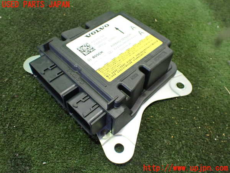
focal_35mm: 30
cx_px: 115
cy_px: 86
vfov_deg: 46.8
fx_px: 199
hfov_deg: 60.0
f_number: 2.3
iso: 800
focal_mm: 5.4
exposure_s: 1/60
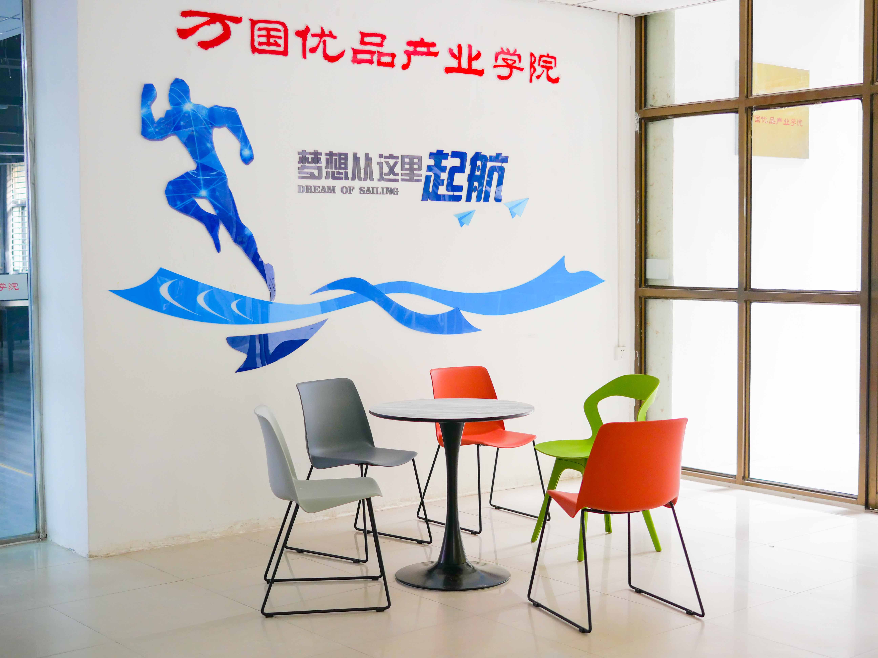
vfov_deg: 29.1
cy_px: 329
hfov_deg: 38.2
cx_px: 439
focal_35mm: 50
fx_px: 1268
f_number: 2
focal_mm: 25
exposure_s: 1/125
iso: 400
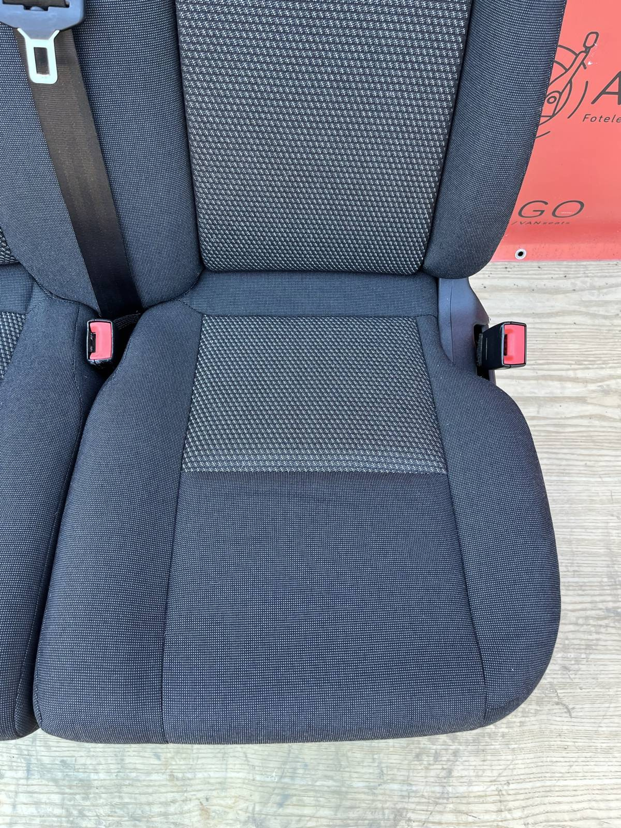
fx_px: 622
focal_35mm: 26
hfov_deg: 53.1
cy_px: 414
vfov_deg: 67.3
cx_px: 310
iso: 80
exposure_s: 1/122
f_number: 1.6
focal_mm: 5.1
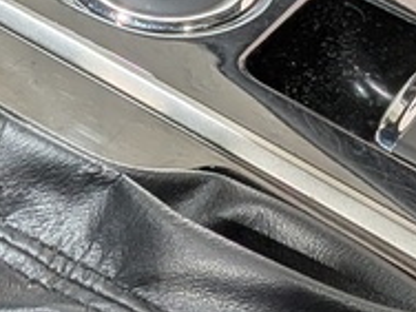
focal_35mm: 131
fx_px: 1574
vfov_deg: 11.3
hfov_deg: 14.9
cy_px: 80
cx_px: 69
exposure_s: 1/146
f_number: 1.7
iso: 30
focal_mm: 4.53
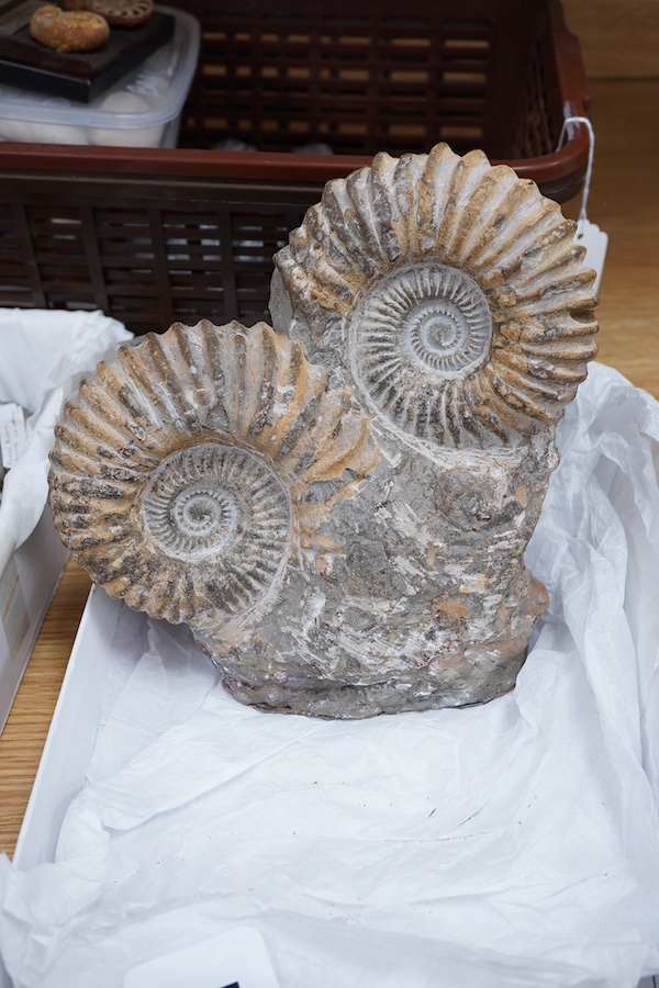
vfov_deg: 43.6
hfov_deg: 29.9
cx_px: 330
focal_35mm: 45
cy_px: 494
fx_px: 1236
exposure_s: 1/125
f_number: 5
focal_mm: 30
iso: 1250
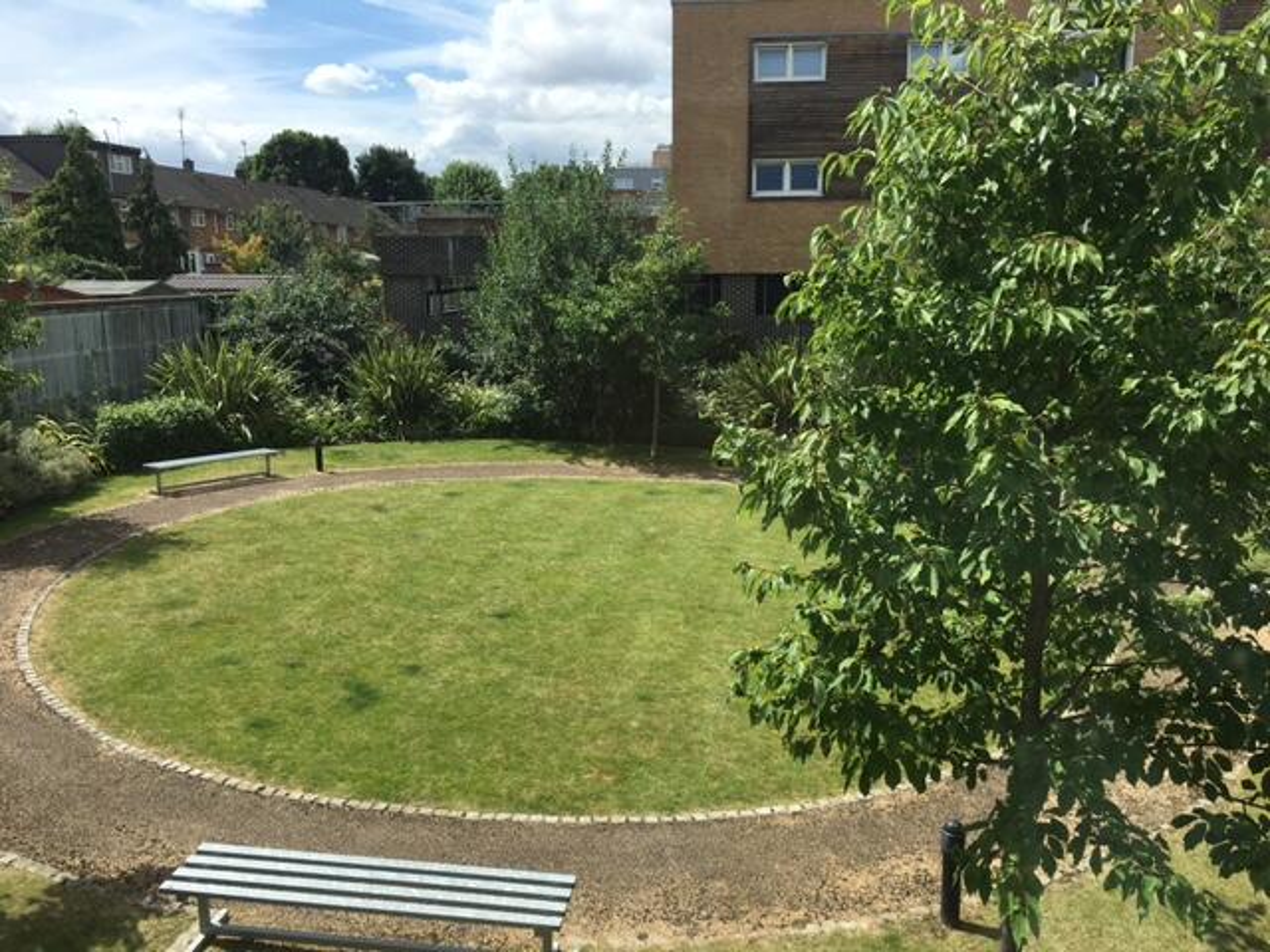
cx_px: 635
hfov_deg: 61.7
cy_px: 476
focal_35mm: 29
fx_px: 1064
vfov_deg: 48.2
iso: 25
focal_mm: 4.15
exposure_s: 1/1183
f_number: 2.2
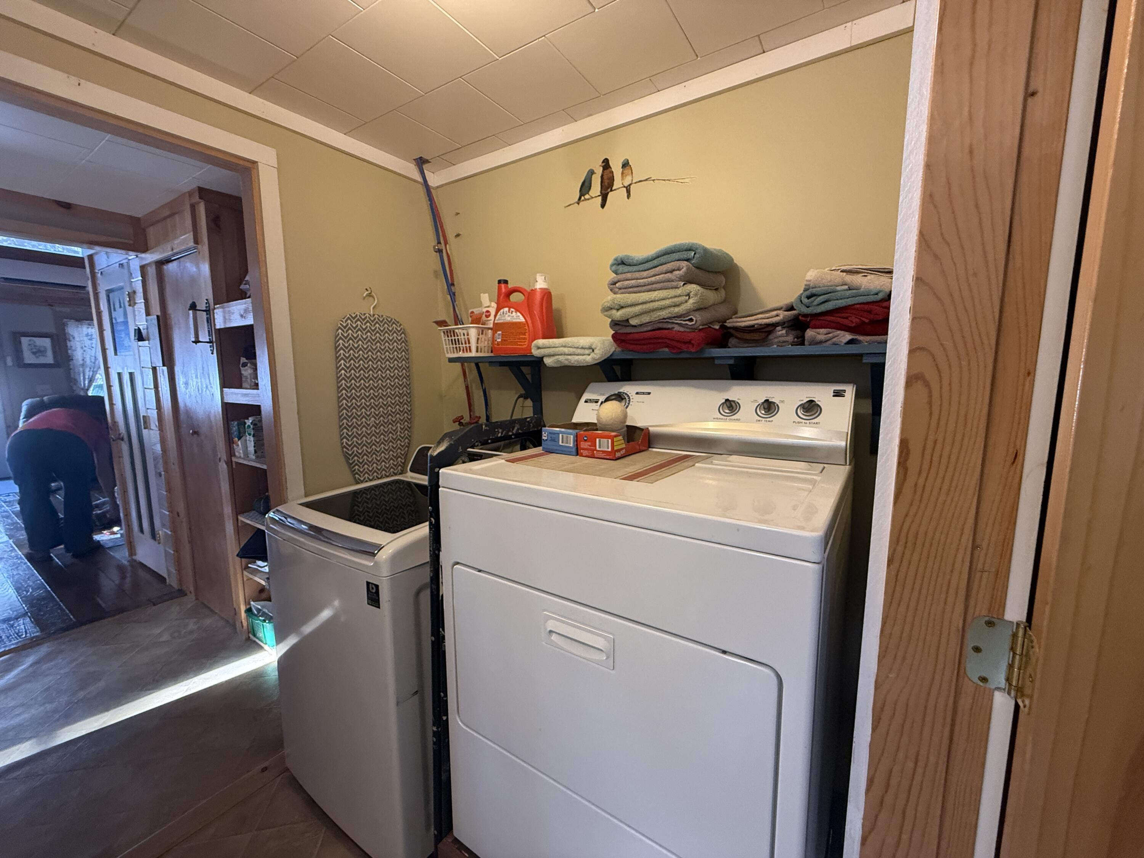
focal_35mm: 14
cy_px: 429
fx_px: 463
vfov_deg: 85.7
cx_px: 572
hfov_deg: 102.1
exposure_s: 1/60
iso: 320
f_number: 2.2
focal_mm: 2.22
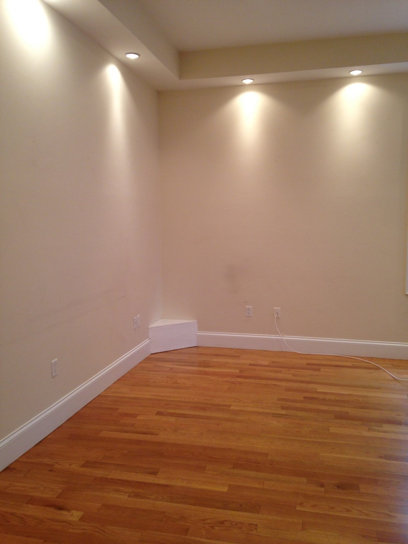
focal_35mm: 33
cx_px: 204
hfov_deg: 42.9
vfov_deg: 55.4
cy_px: 272
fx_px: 519
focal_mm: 4.12
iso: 64
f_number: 2.4
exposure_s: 1/20
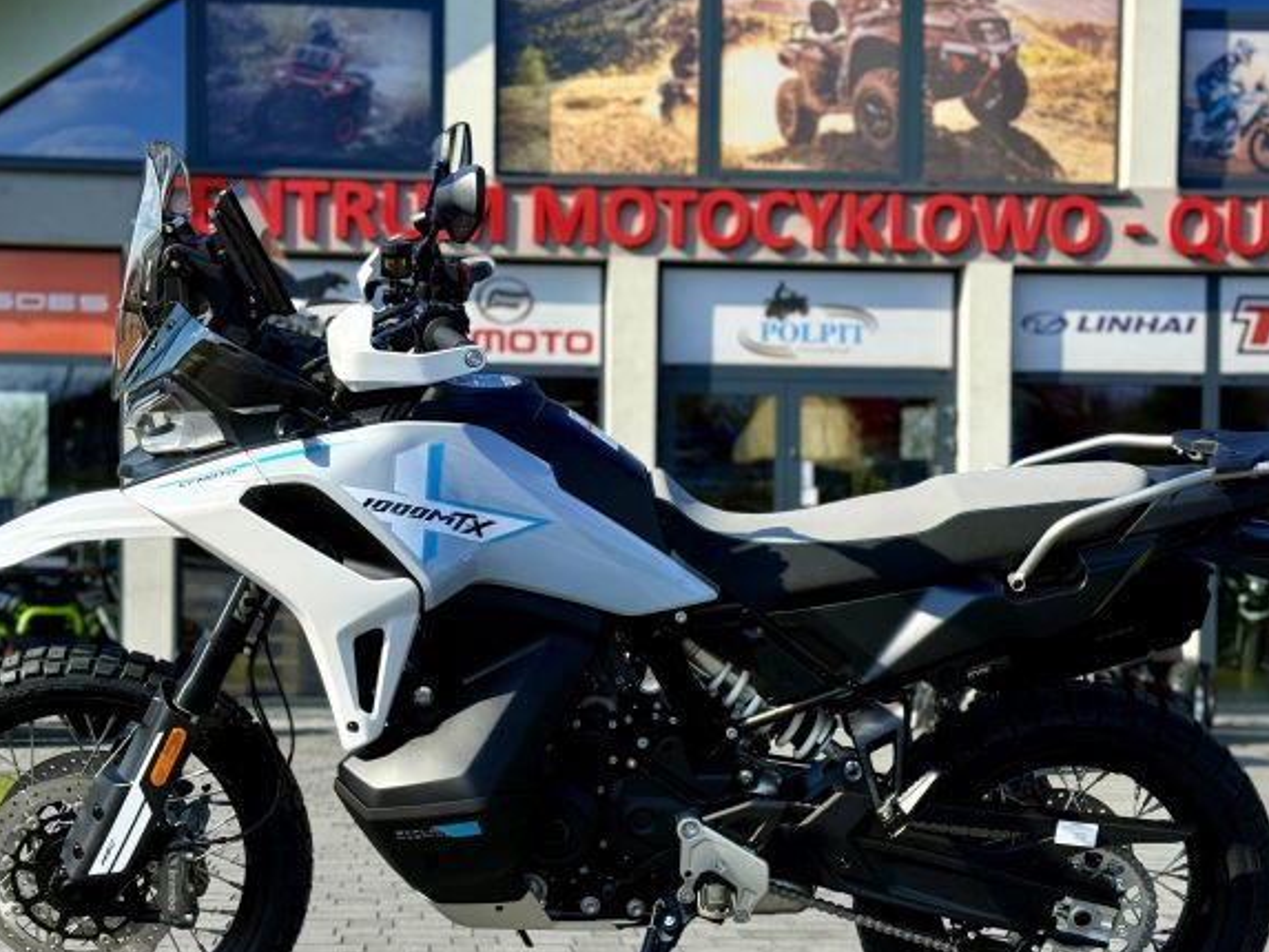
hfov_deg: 29.0
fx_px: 2457
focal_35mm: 67
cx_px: 616
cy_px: 576
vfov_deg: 21.9
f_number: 1.78
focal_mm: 6.76
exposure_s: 1/3891
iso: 64
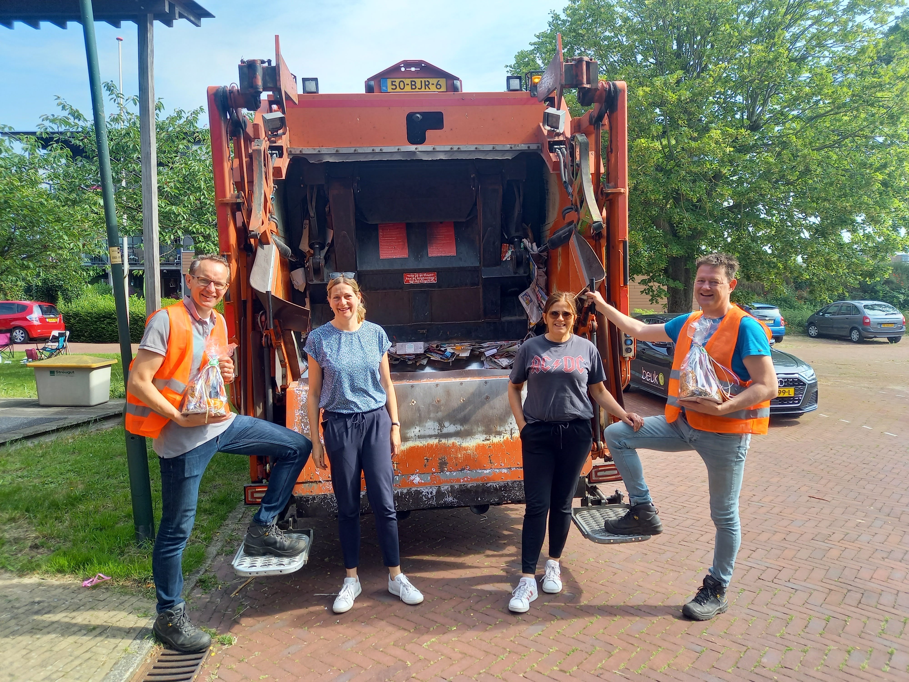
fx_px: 656
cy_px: 341
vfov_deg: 54.9
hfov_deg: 69.4
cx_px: 454
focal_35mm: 25
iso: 50
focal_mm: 4.6
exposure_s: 1/194
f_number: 2
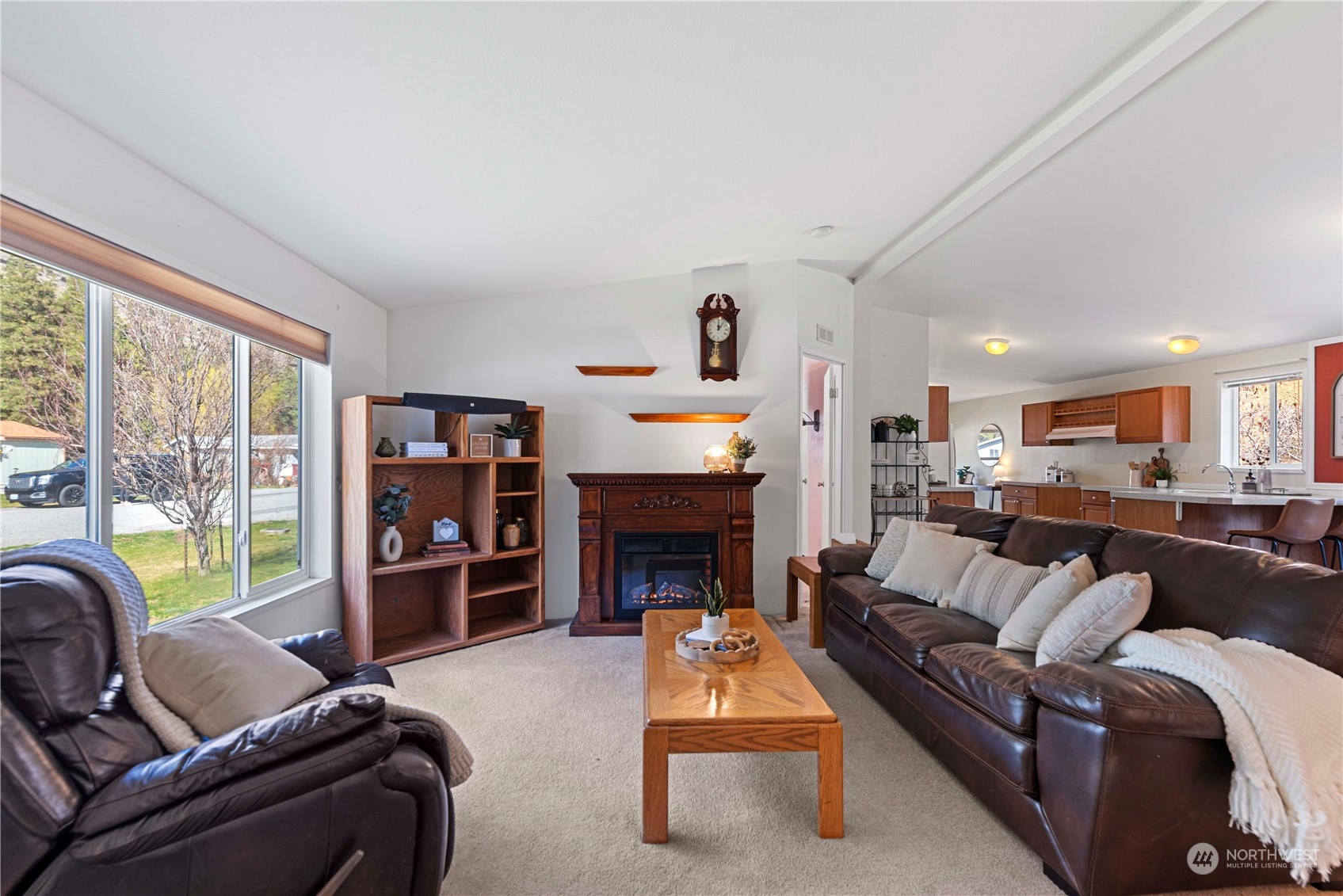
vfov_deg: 77.4
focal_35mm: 15
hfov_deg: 100.4
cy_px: 448
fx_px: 560
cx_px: 672
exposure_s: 1/2.5
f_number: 7.1
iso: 200
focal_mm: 15
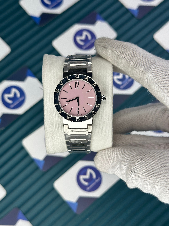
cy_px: 113
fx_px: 312
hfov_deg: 30.3
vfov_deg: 39.7
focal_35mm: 48
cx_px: 84
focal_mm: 6.86
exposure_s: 1/1120
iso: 64
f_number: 1.78
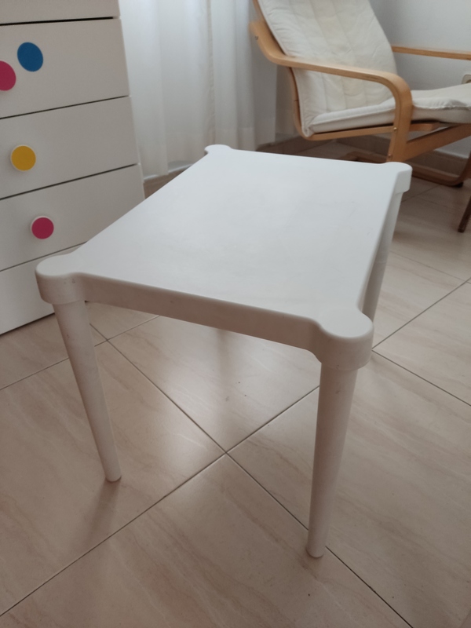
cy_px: 314
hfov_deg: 54.9
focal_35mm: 25
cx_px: 236
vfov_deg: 69.4
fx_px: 454
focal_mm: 4.71
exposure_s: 1/33
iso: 571
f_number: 1.79
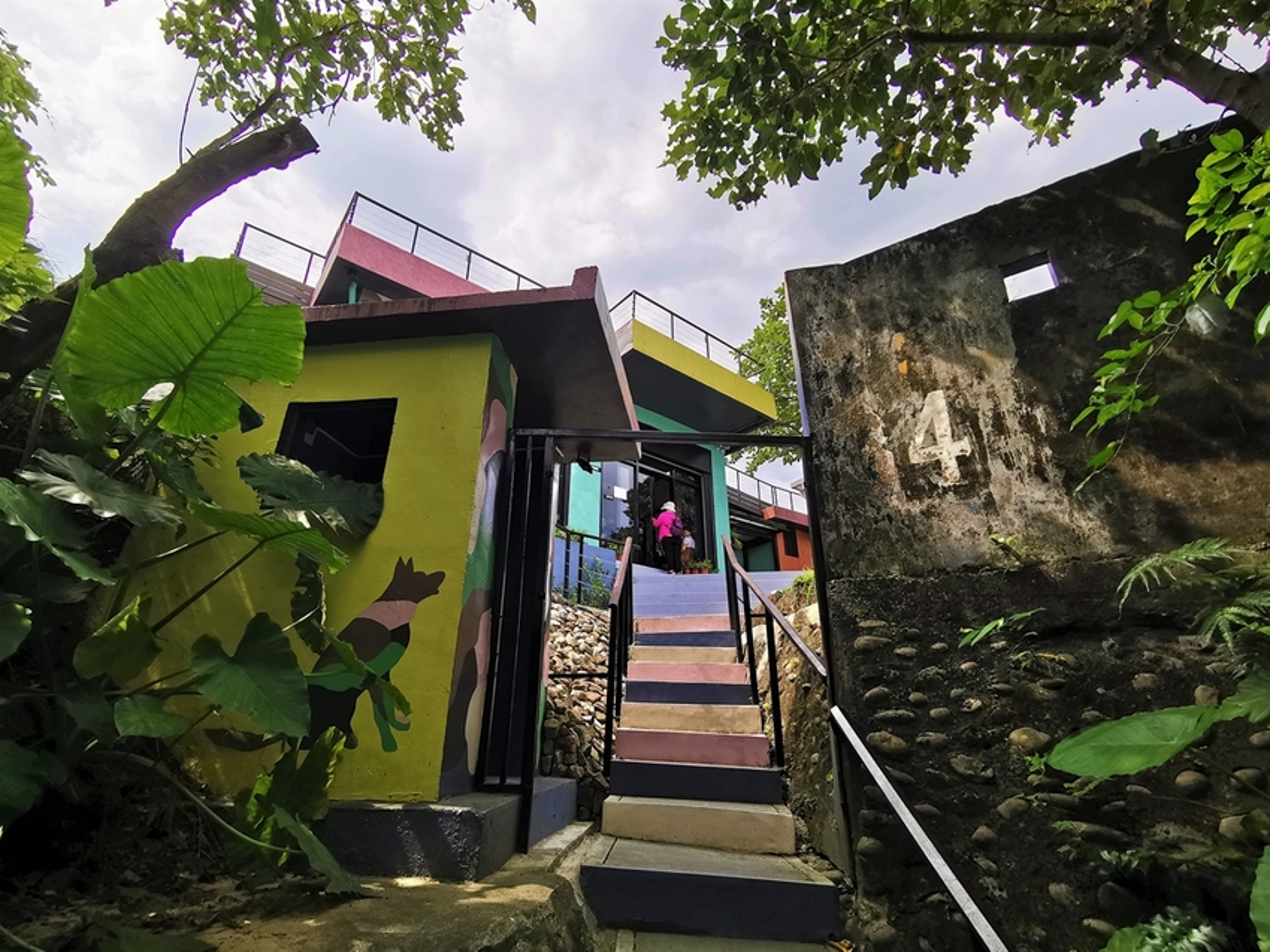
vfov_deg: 78.1
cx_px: 635
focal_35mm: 16
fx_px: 587
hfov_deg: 94.5
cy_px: 476
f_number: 2.2
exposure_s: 1/756
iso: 50
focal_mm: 2.35
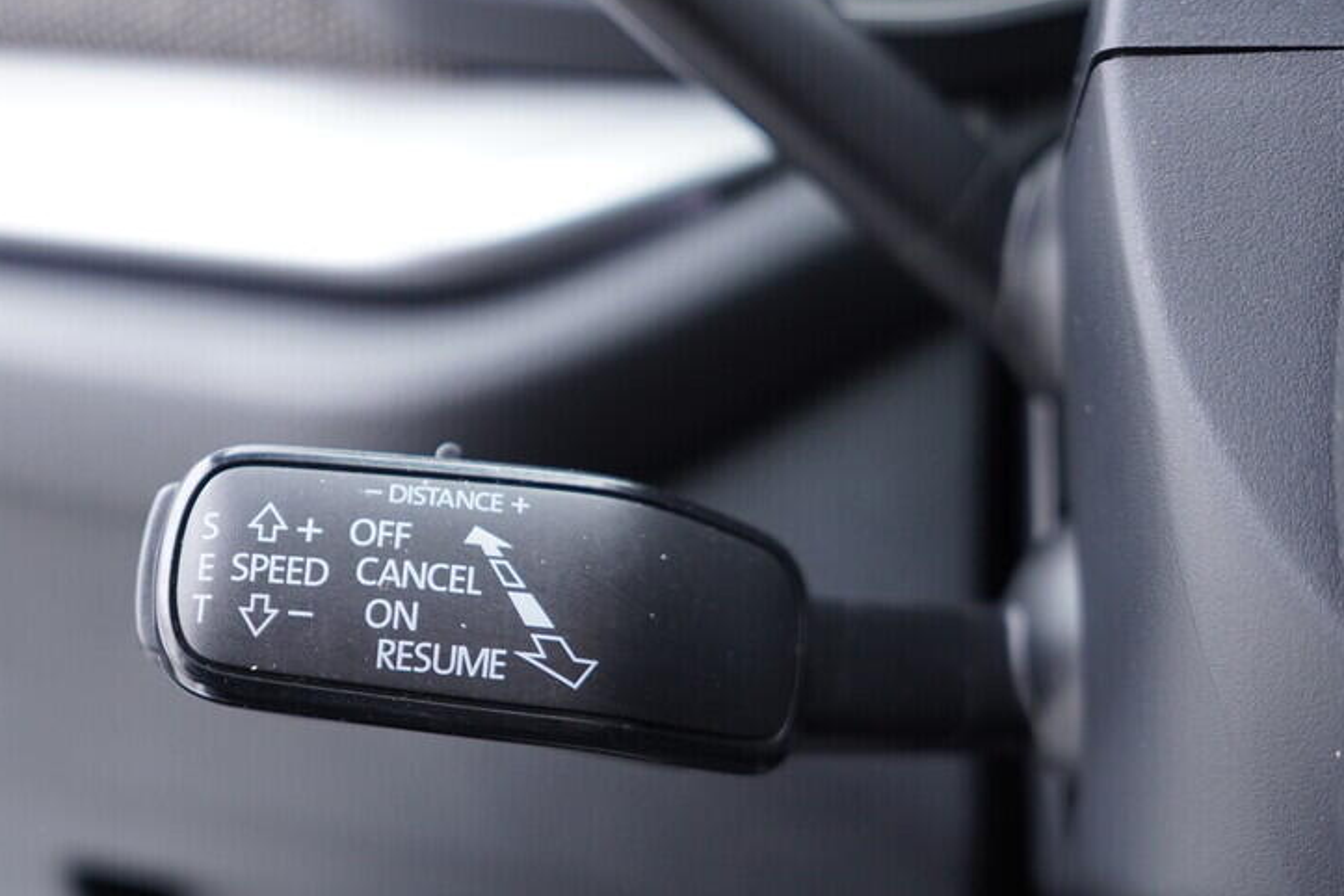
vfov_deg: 26.3
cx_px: 496
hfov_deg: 38.6
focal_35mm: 51
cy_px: 594
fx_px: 1904
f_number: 2.8
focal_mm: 24
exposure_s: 1/40
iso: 400
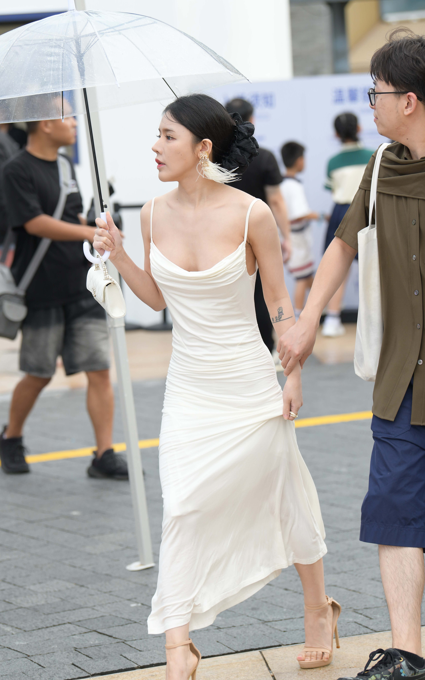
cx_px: 200
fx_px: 2002
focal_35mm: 108
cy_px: 338
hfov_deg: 12.1
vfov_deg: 19.3
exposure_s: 1/800
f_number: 4
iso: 500
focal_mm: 105
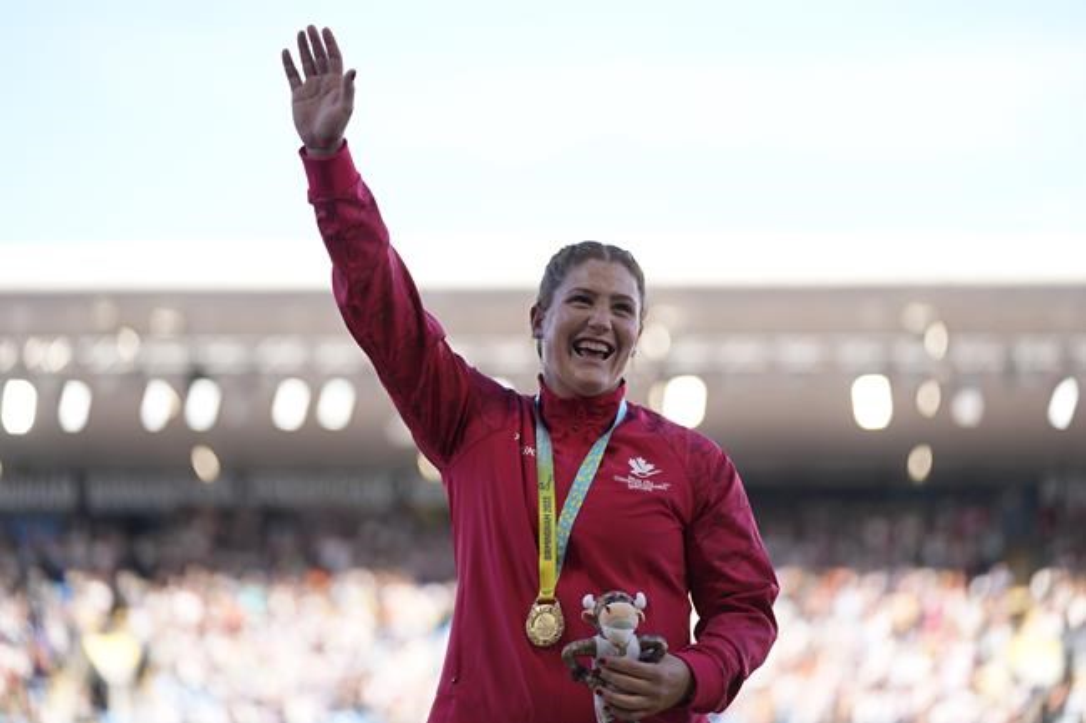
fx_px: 4101
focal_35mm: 136
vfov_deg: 10.1
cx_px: 543
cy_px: 362
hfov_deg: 15.1
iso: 320
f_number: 2.8
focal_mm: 136
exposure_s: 1/1250
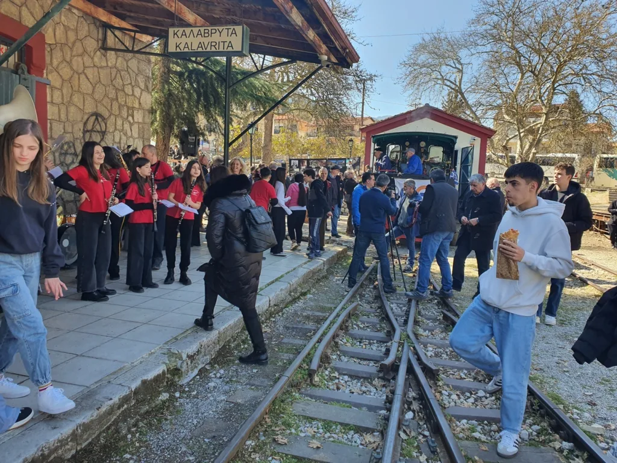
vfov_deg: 53.1
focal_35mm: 26
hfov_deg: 67.3
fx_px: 463
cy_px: 232
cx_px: 308
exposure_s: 1/252
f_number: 2.4
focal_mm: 4.3
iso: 50
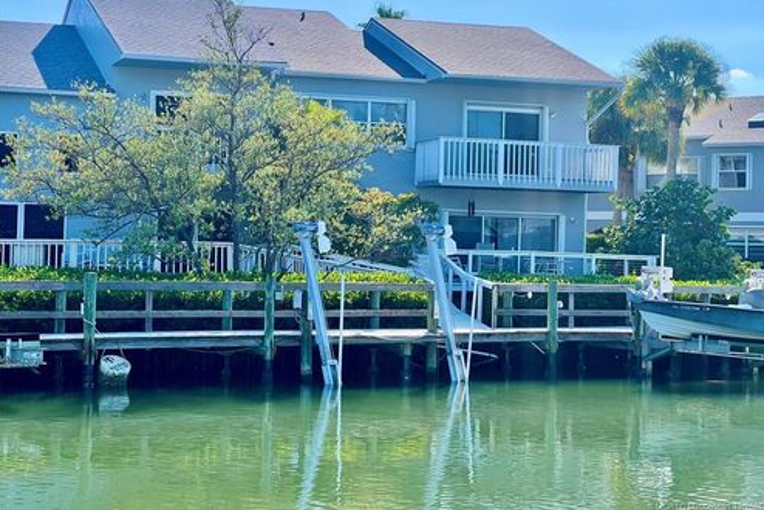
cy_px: 223
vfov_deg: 16.9
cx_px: 384
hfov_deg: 25.0
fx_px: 1720
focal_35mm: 81
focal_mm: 9
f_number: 2.8
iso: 32
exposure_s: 1/853
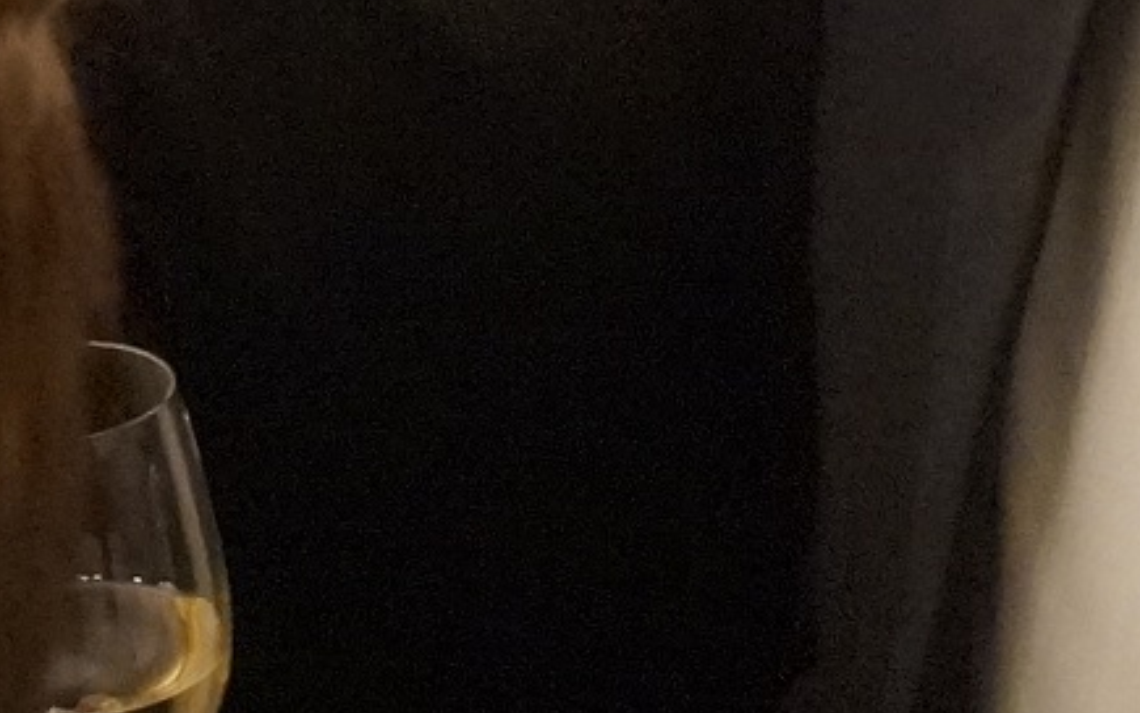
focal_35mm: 180
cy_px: -839
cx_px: 406
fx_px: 5593
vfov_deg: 7.0
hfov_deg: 11.6
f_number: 4
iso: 6400
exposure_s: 1/160
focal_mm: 26
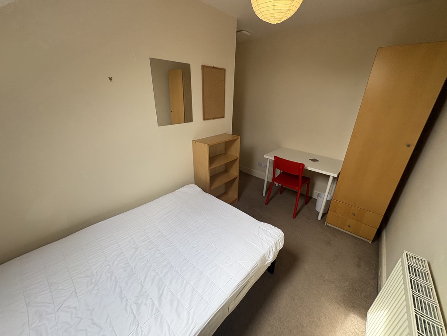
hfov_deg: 102.1
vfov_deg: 85.7
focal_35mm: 14
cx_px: 224
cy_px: 168
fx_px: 181
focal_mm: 2.22
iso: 50
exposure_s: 1/100
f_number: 2.2
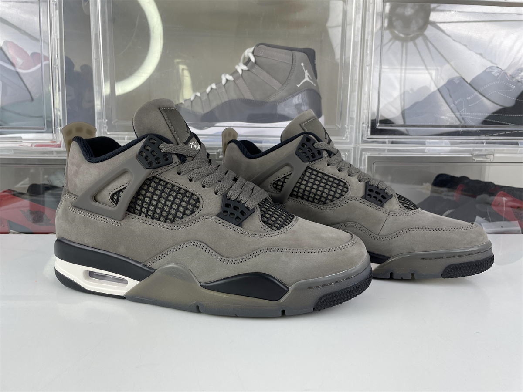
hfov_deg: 67.3
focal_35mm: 26
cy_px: 196
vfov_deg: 53.1
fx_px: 393
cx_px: 262
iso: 32
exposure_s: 1/143
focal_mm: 4.2
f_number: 1.6
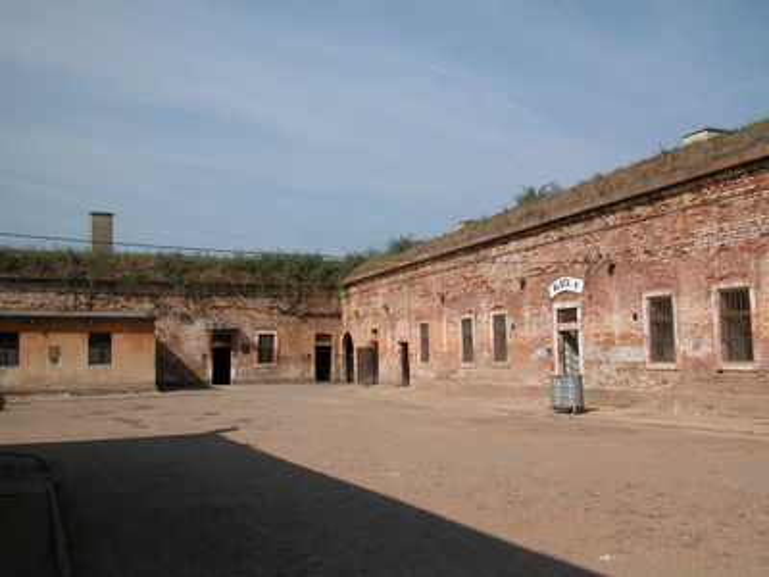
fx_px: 778
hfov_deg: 52.6
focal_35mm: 35
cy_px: 288
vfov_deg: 40.7
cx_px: 384
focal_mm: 8.9
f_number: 7.1
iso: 100
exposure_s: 1/496
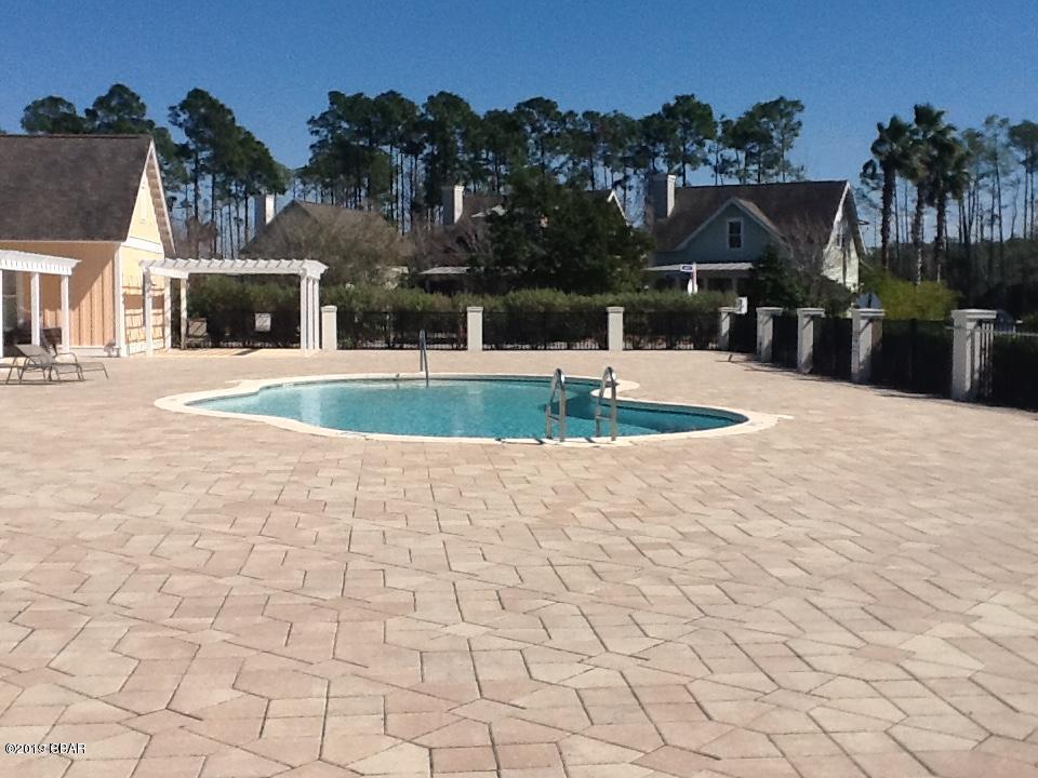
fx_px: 1319
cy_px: 389
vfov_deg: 32.9
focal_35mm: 44
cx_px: 519
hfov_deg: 42.9
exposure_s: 1/3344
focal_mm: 2.03
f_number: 2.4
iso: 40
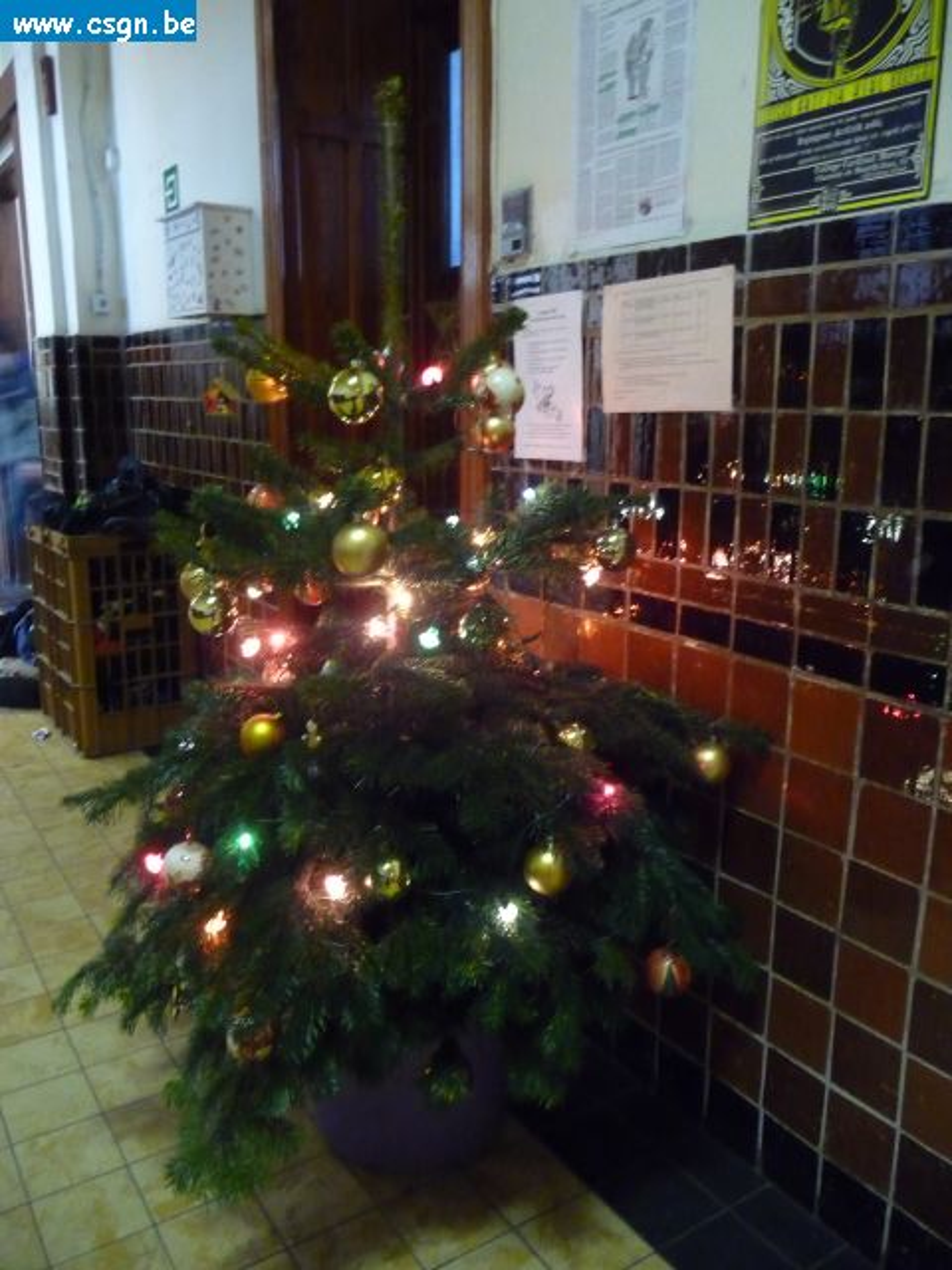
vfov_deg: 63.4
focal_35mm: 28
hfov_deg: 49.7
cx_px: 476
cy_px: 635
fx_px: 1027
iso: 800
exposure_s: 1/8
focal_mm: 4.7
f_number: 3.3
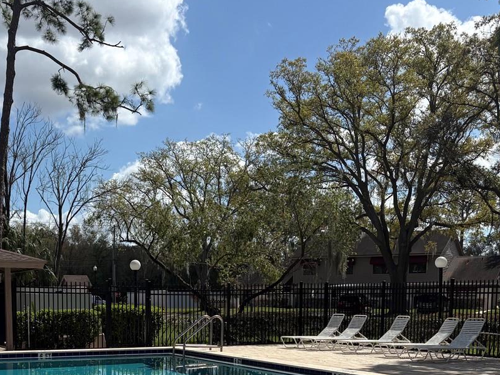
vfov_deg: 26.8
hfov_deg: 36.5
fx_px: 751
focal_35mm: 52
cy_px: 357
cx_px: 168
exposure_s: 1/6329
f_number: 1.6
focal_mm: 5.96
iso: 50
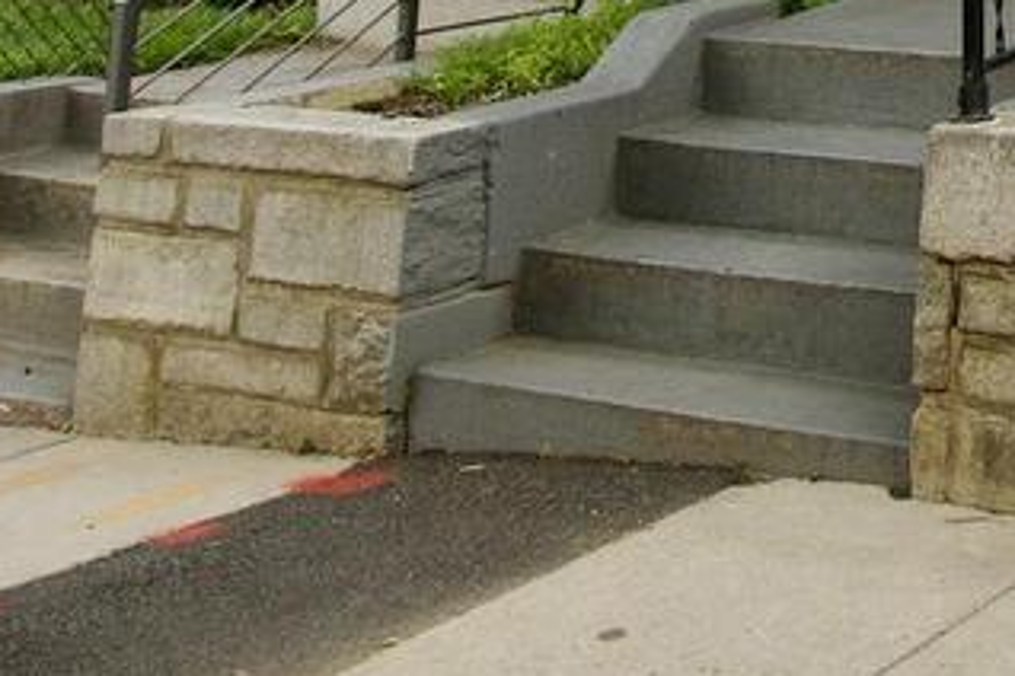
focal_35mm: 68
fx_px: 1917
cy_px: -638
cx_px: 1455
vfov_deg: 16.0
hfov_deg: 24.3
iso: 800
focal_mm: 10
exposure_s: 1/800
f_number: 7.1
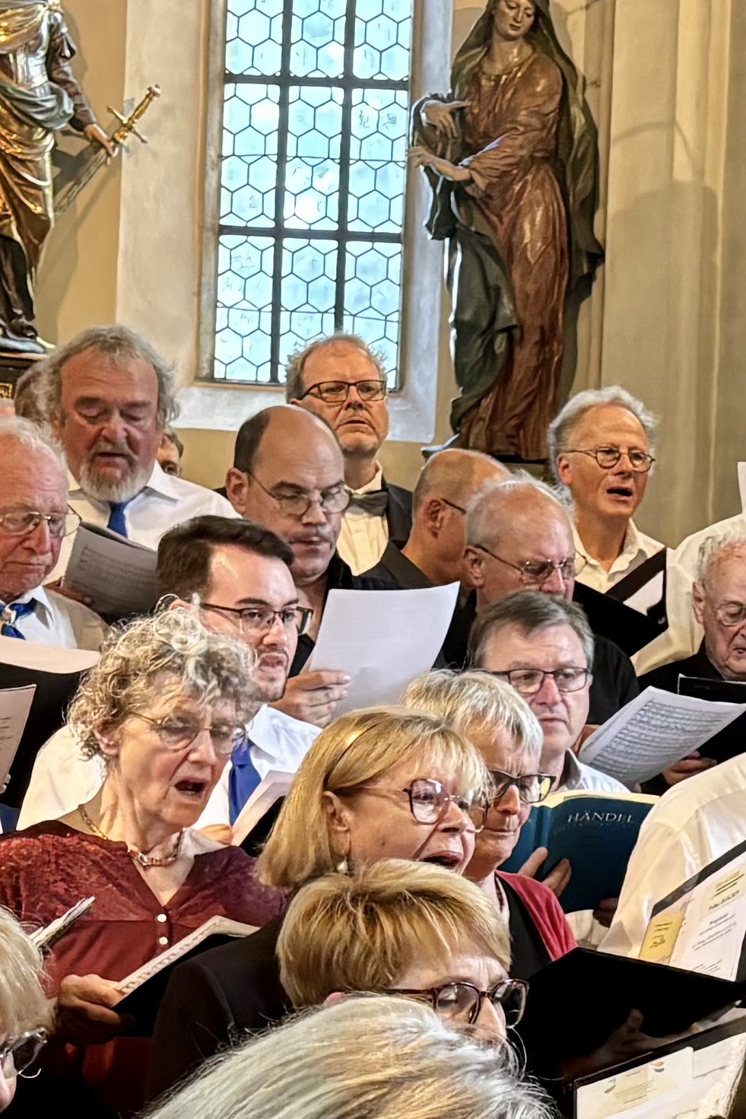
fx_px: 3263
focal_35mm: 105
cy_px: 978
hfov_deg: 12.6
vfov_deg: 19.2
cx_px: 1011
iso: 400
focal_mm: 5.96
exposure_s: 1/50
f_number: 1.6
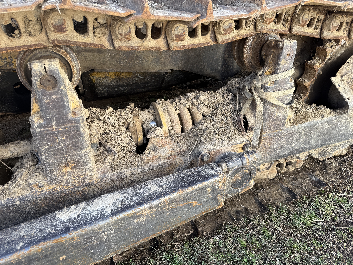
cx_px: 176
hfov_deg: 71.6
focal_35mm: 24
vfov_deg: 56.8
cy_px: 132
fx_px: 245
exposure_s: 1/473
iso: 80
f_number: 1.78
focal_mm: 6.76
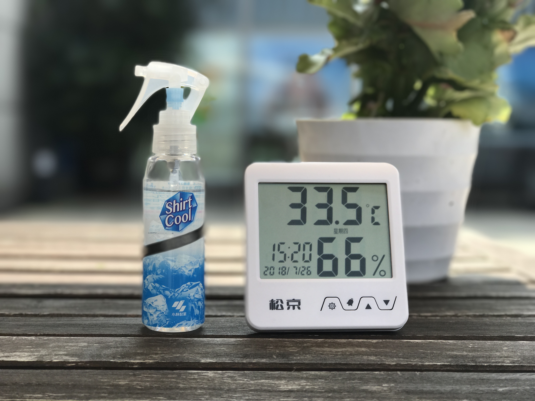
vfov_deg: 25.7
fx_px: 881
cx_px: 268
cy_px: 200
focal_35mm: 57
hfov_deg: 33.8
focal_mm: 6.6
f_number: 2.8
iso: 20
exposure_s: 1/465
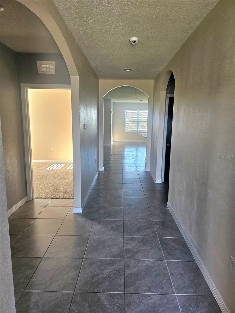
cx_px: 118
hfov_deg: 58.9
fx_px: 208
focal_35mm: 23
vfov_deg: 73.9
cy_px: 156
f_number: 1.7
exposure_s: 1/120
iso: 200
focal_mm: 6.3
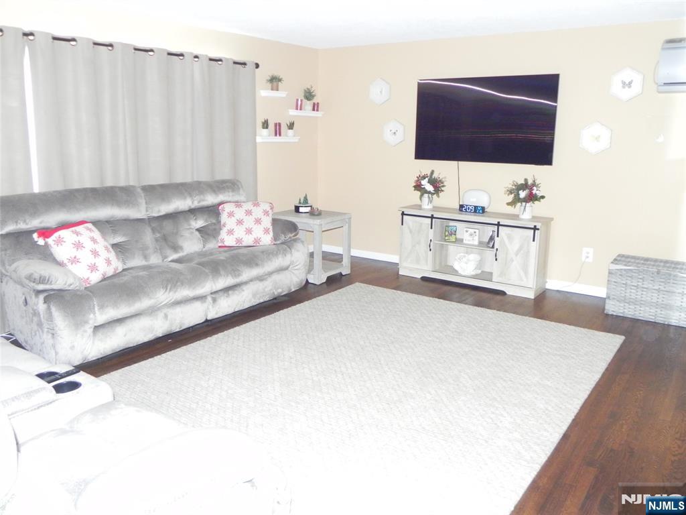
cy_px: 258
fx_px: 575
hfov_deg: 61.7
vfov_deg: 48.2
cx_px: 343
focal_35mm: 29
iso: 429
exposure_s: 1/30
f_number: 2.8
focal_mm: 5.2
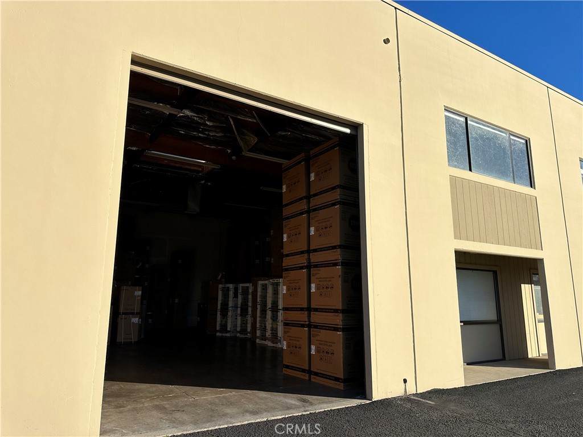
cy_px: 218
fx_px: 404
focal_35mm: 24
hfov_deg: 71.6
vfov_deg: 56.8
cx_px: 292
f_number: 1.78
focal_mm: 6.86
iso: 80
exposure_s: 1/4762
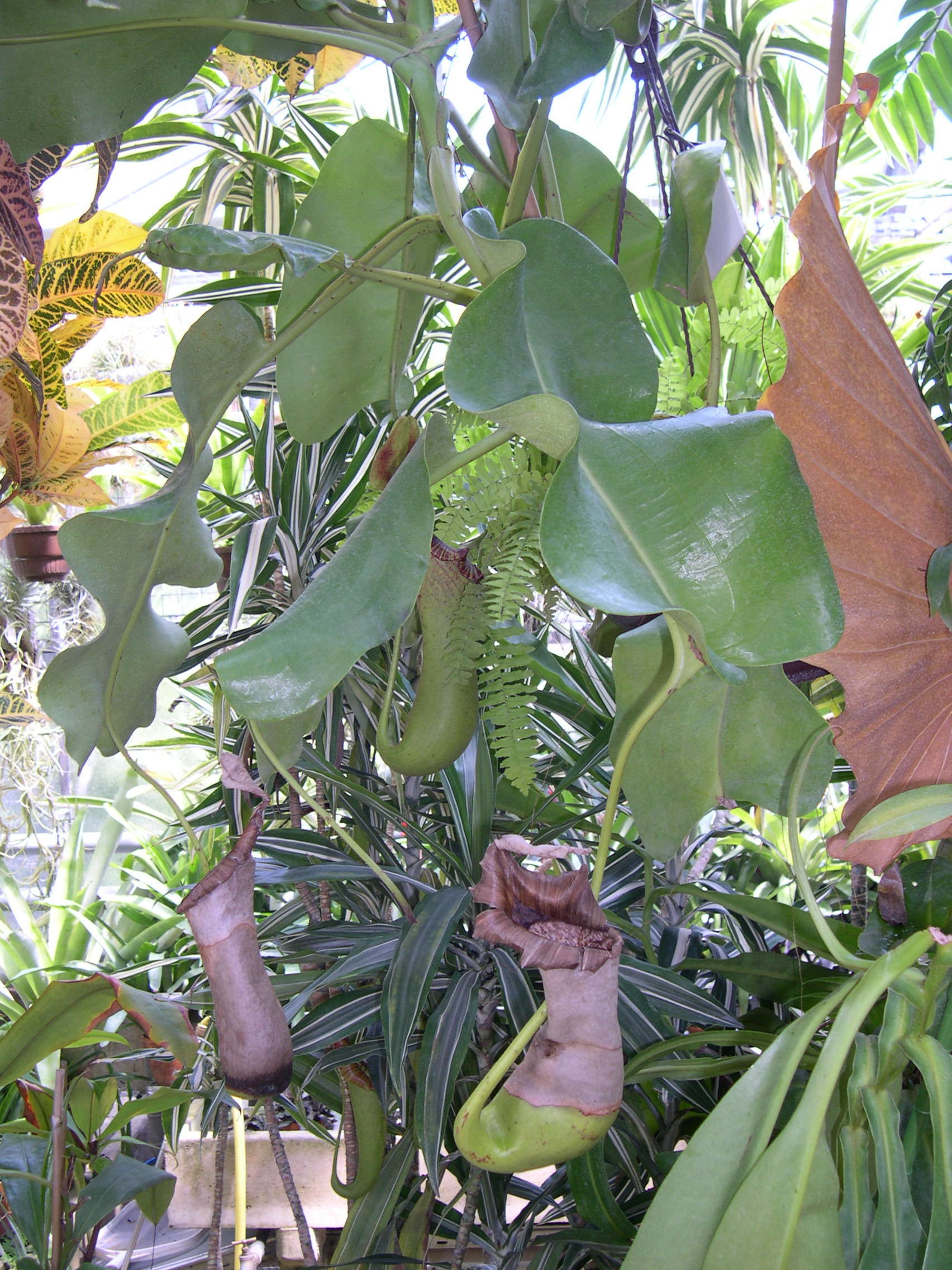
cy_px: 635
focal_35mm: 38
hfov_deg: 37.7
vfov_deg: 49.0
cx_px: 476
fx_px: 1393
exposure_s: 1/30
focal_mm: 8
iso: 100
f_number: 2.8
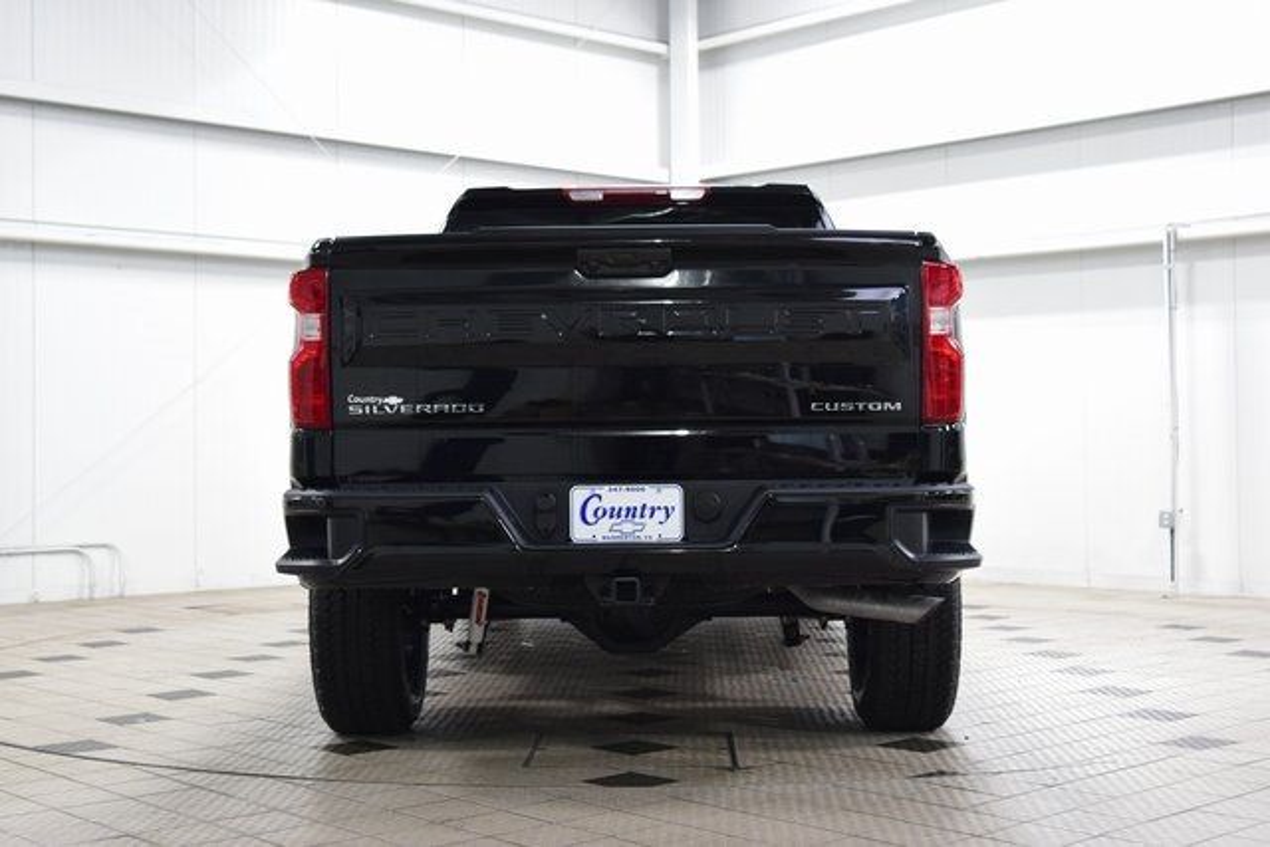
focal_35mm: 51
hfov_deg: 38.9
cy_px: 424
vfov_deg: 26.5
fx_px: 1799
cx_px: 635
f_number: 4
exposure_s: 1/60
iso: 1600
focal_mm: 34
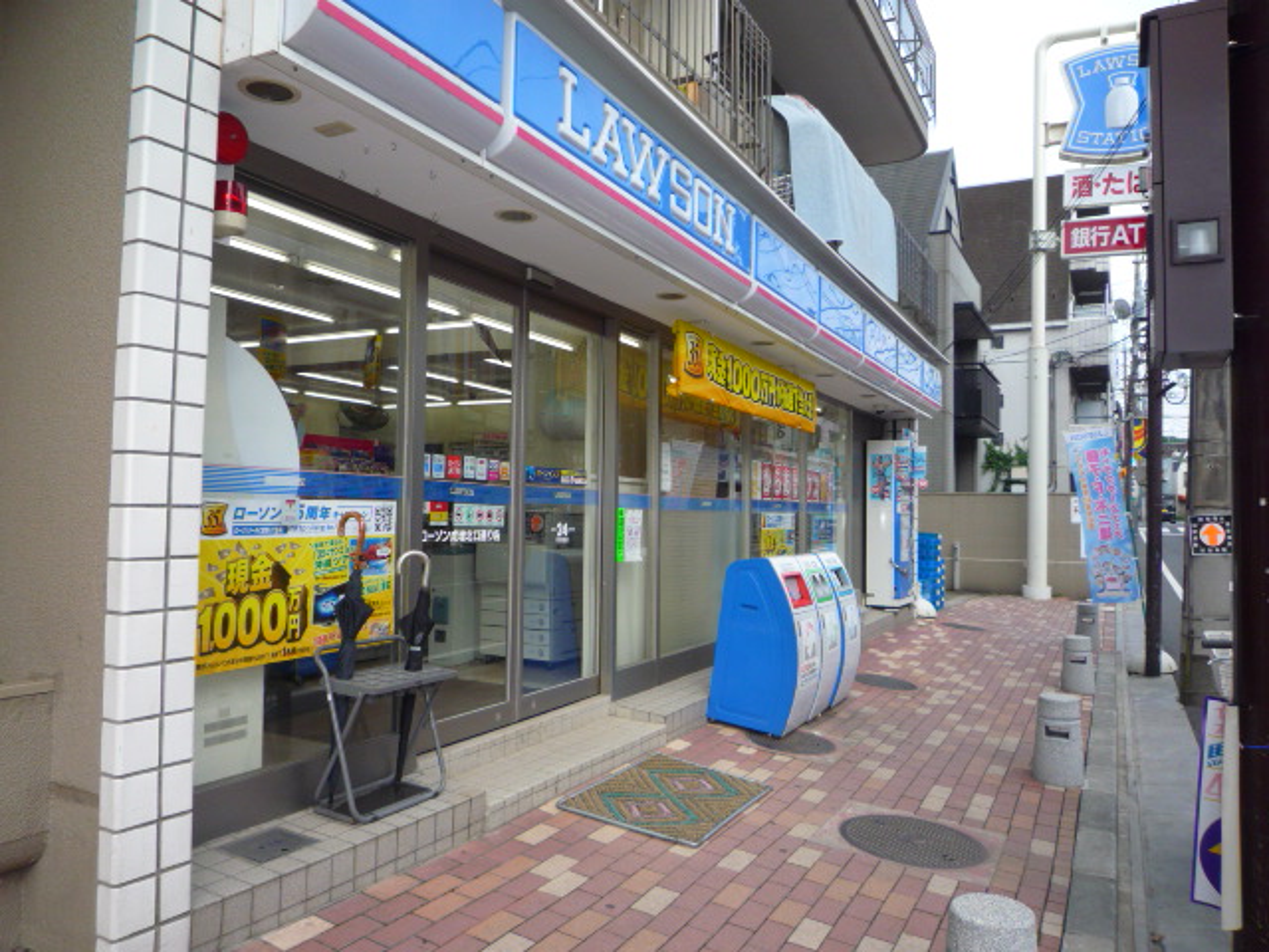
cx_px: 634
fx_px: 916
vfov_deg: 54.9
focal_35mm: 25
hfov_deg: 69.4
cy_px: 476
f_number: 2.8
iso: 100
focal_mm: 4.4
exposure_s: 1/640
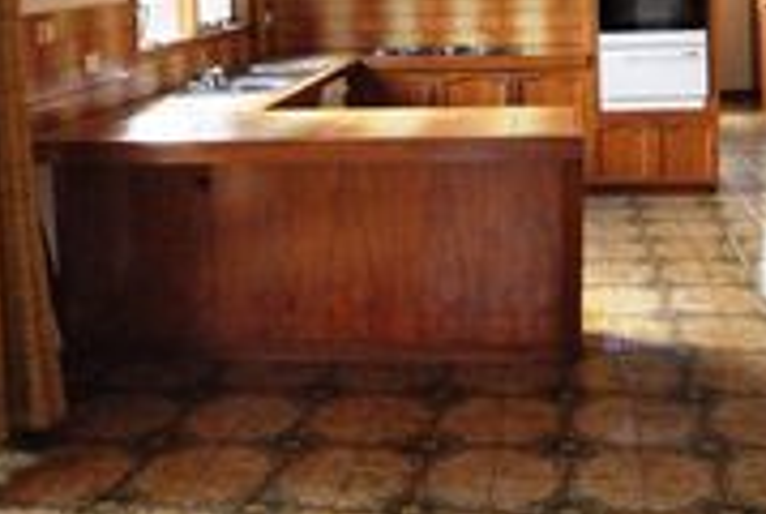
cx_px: 449
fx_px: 1172
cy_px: 6
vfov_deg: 23.7
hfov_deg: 36.1
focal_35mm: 55
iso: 3200
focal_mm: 14
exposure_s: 1/200
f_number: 5
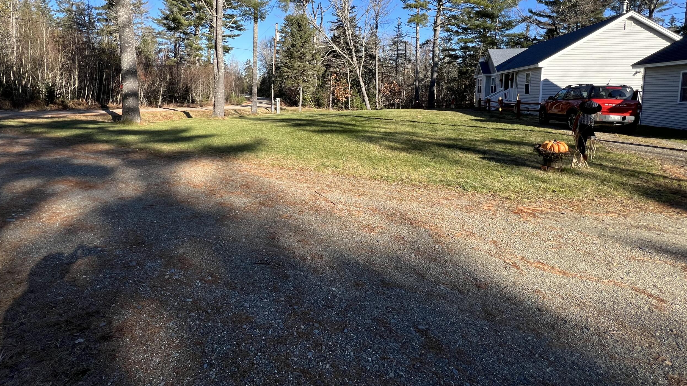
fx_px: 310
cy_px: 113
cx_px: 312
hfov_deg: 95.7
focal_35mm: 17
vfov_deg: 61.5
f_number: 1.8
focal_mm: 1.57
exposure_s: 1/774
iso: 32
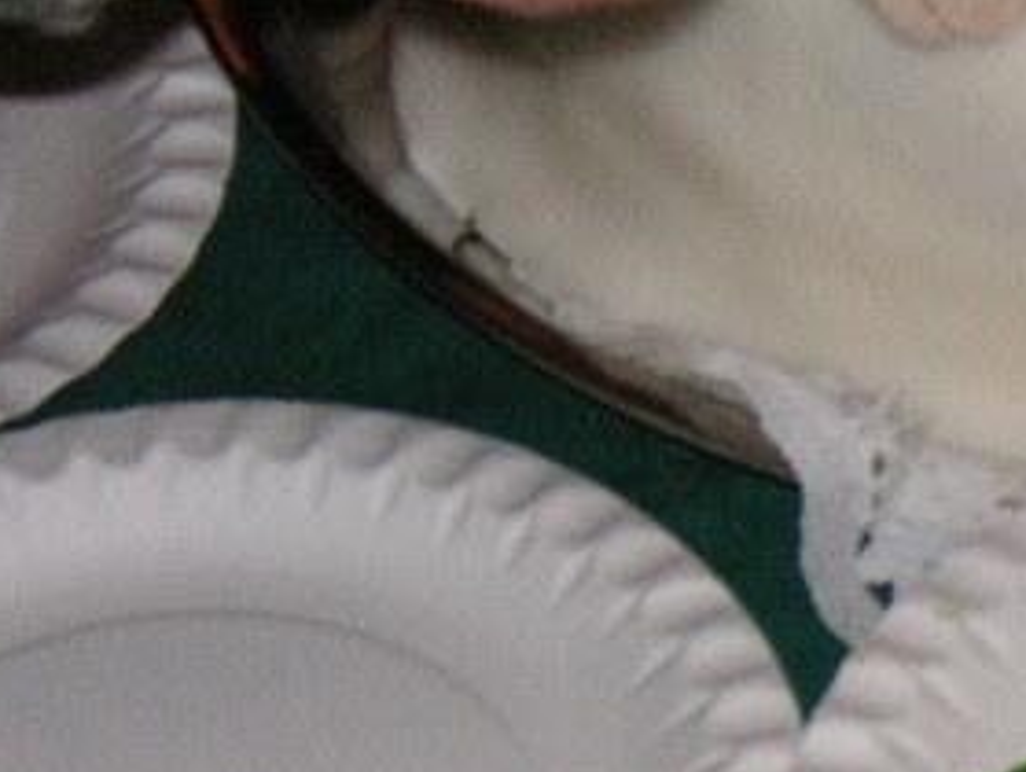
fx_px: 5609
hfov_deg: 10.2
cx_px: 1453
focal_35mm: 189
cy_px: 743
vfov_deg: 7.8
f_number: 4
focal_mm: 11
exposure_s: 1/60
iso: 160
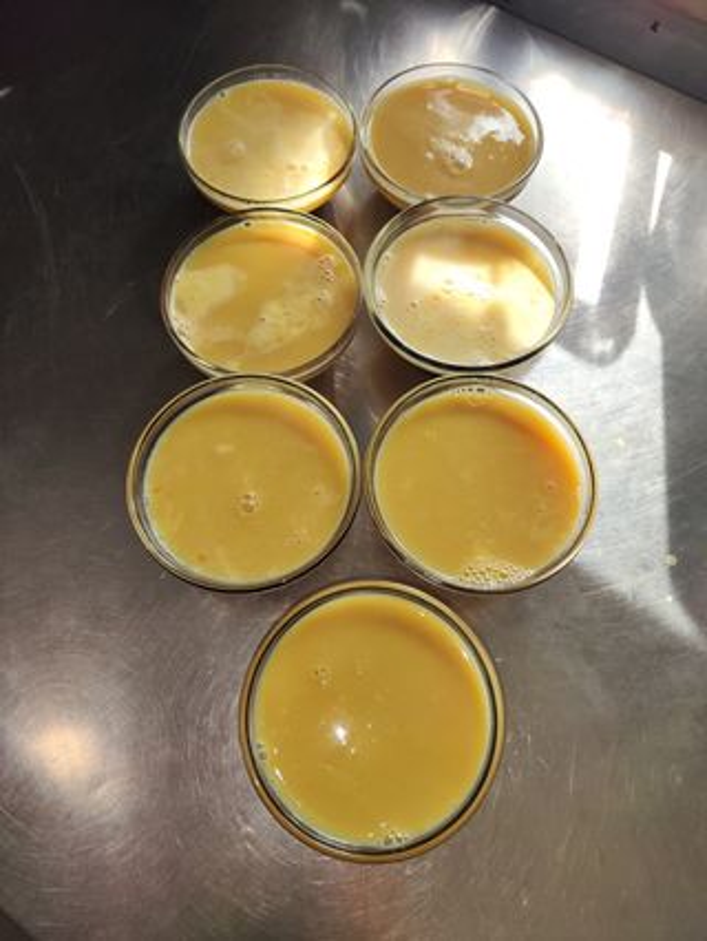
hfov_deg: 56.9
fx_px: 653
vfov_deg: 71.6
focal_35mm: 24
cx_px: 354
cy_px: 470
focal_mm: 5.59
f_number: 1.88
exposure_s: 1/370
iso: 50
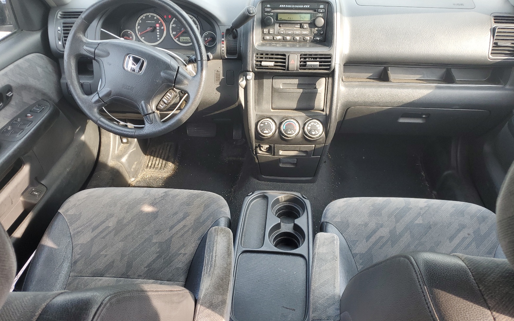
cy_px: 170
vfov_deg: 44.5
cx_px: 254
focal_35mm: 28
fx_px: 392
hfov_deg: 66.5
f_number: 1.5
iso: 50
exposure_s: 1/123
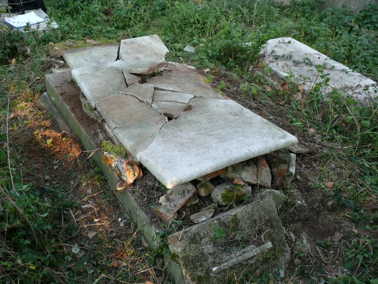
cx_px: 189
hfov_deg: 52.6
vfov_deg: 40.7
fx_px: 382
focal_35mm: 35
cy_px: 142
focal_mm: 7.4
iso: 100
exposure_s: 1/125
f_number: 3.2
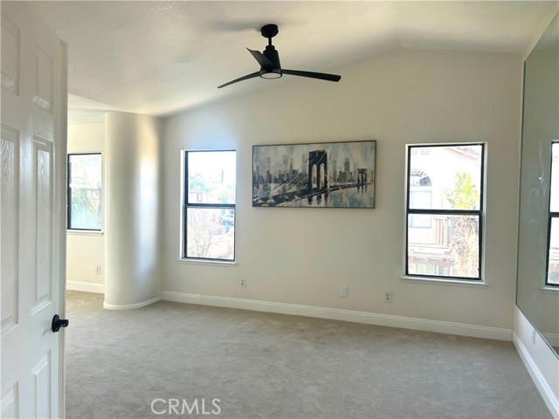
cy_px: 210
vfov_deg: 53.1
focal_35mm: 26
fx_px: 420
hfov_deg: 67.3
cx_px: 280
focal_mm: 5.7
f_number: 1.5
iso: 40
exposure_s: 1/242
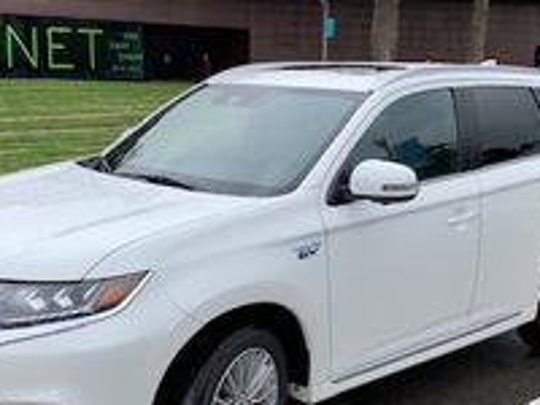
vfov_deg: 28.0
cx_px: 189
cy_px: 189
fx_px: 811
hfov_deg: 36.5
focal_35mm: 52
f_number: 1.8
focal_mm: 4.25
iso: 25
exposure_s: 1/945
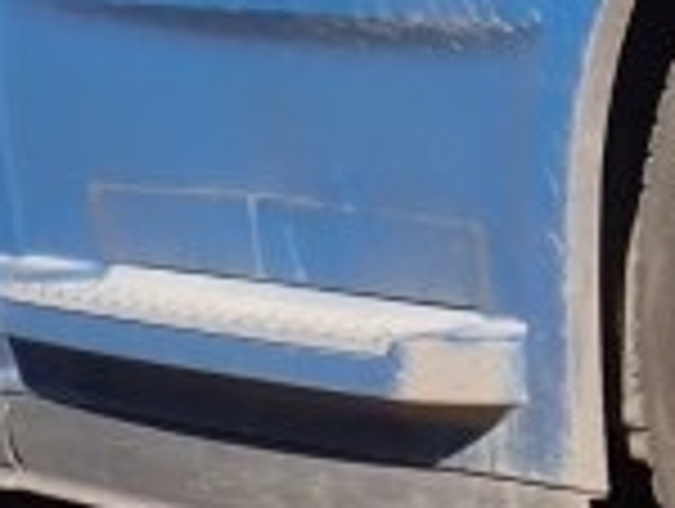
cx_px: 968
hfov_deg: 6.5
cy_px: -625
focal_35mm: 300
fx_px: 5859
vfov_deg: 4.9
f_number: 4
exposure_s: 1/640
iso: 100
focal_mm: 7.84
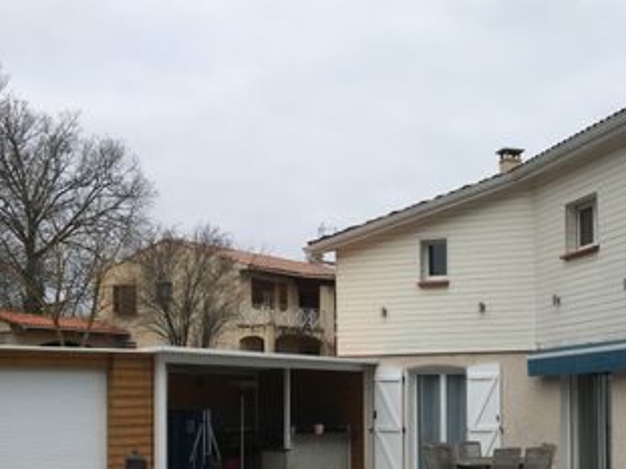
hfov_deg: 33.2
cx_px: 519
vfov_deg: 25.5
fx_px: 1012
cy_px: 393
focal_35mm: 56
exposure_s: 1/1221
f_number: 2.2
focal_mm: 4.15
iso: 25
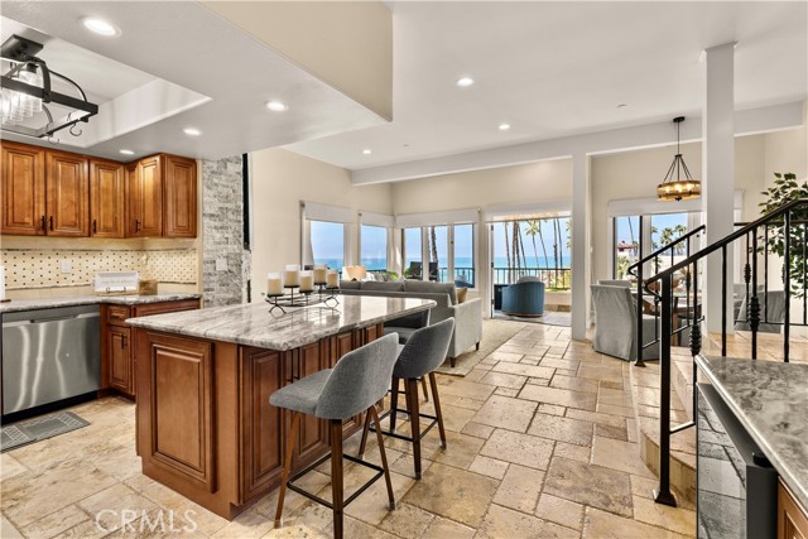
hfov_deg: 96.7
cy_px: 270
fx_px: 359
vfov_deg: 73.8
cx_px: 404
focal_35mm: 16
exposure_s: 1/10
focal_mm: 16
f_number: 8
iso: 160
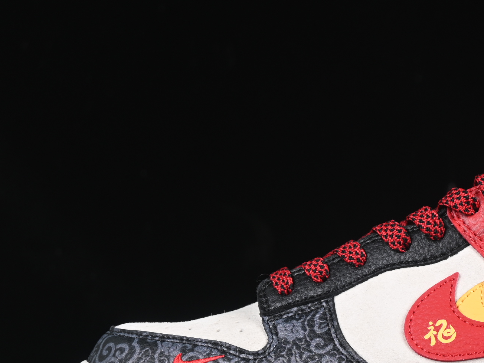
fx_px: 2153
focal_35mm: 154
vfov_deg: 9.6
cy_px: 243
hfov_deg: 12.7
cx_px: 438
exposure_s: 1/80
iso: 160
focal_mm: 50
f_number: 7.1
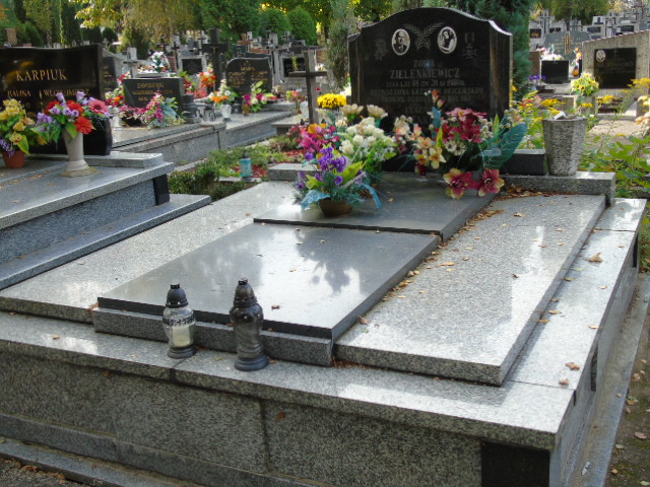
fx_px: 751
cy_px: 244
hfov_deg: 46.8
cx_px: 325
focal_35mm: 40
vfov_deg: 36.0
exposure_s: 1/100
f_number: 3.9
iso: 80
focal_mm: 7.1
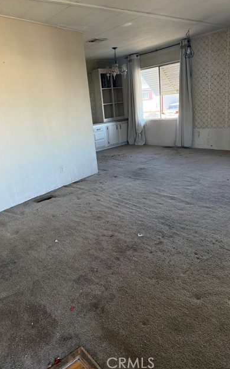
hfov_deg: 47.6
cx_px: 109
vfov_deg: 70.4
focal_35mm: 26
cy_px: 183
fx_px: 261
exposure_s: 1/106
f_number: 1.78
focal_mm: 6.76
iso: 200
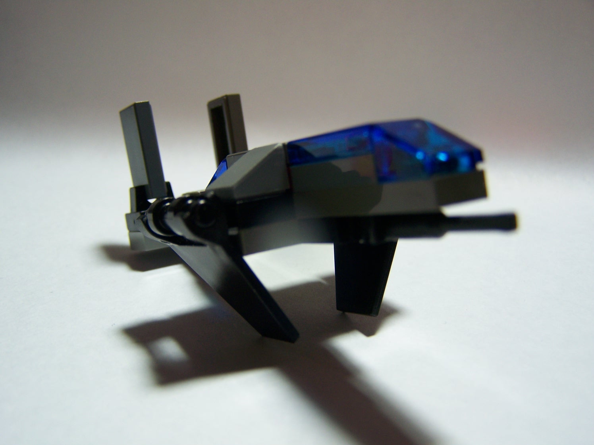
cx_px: 297
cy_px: 222
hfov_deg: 49.0
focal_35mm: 38
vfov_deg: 37.7
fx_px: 652
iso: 80
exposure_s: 1/40
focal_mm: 6.3
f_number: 2.8
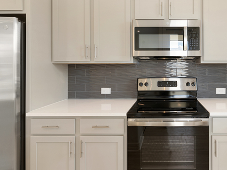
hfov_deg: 67.8
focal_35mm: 24
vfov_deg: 56.1
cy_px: 63
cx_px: 165
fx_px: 157
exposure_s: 1/8
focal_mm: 17
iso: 100
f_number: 9
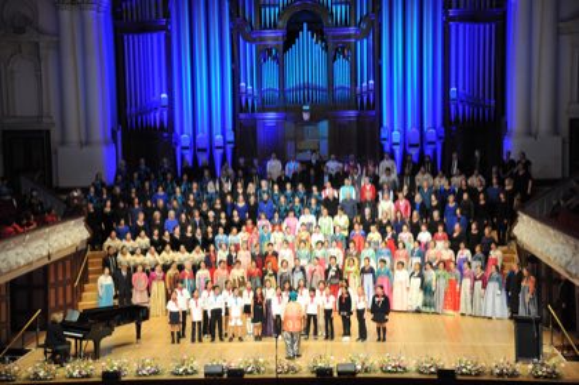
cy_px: 192
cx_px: 290
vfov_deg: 20.0
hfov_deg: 29.7
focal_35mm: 68
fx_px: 1092
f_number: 5
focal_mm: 68
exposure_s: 1/80
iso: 2000
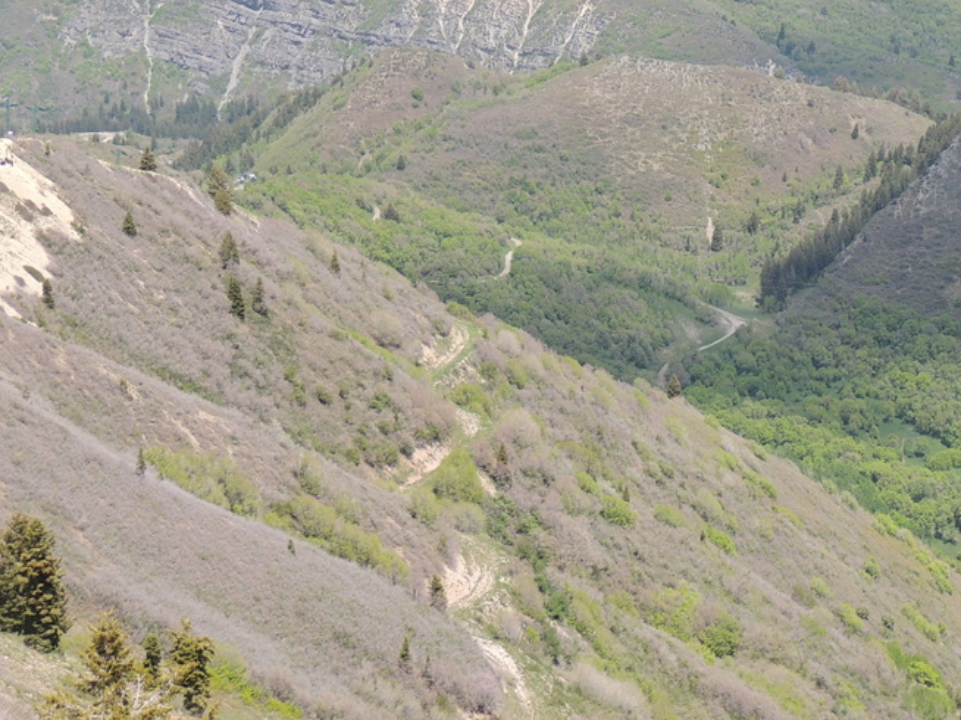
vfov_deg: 16.0
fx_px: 2553
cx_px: 724
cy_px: 242
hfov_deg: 21.1
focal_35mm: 92
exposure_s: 1/640
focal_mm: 8.3
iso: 100
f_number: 3.5
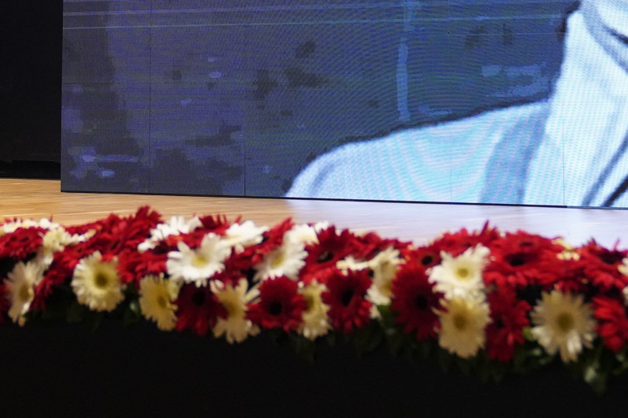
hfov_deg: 17.1
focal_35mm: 119
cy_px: -86
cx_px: 175
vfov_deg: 11.3
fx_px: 2075
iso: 2500
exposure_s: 1/200
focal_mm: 38
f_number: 2.8
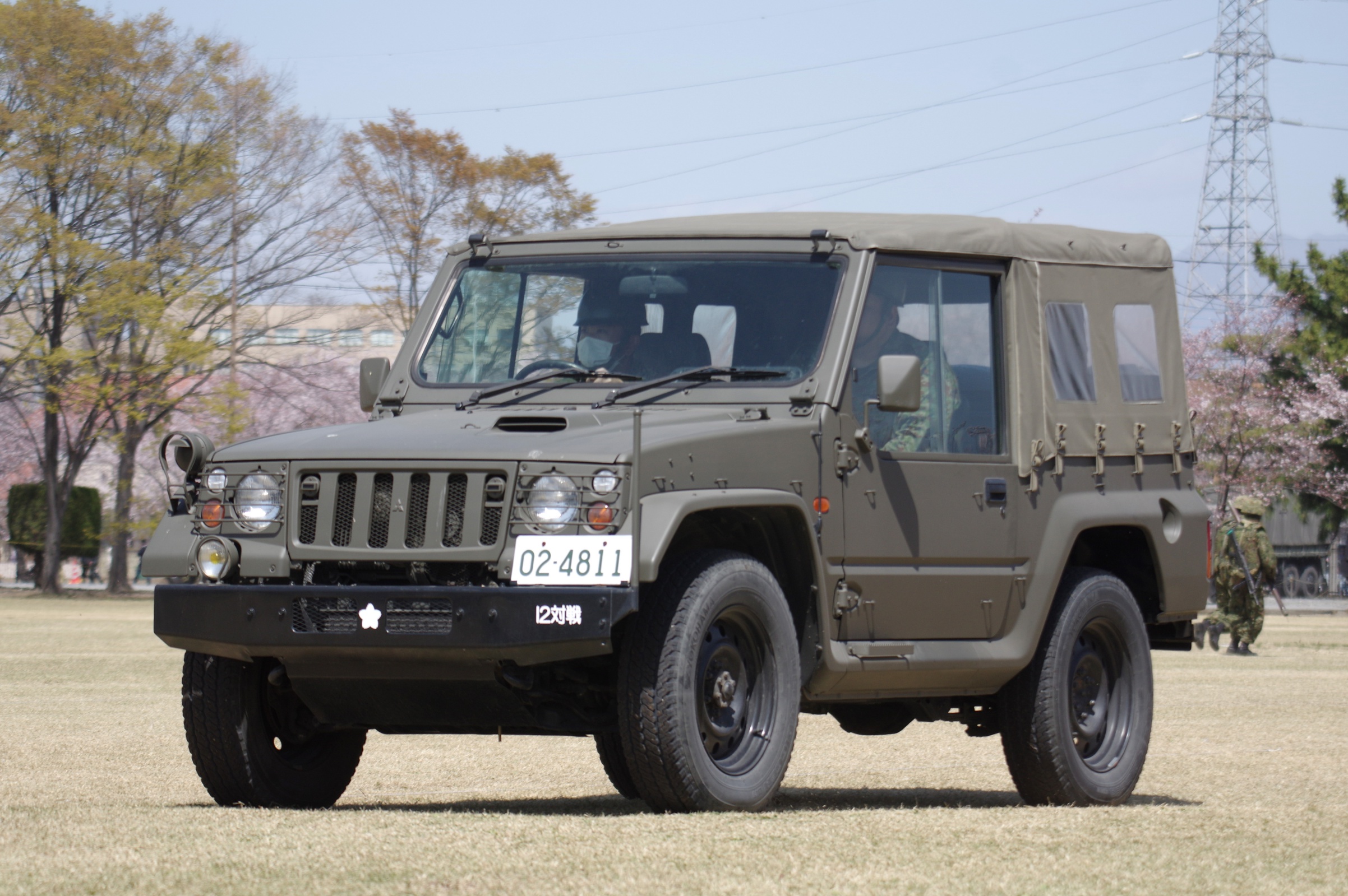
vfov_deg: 8.0
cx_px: 674
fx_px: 6435
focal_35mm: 172
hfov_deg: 12.0
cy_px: 448
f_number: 5.6
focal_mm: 115
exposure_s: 1/800
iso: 200
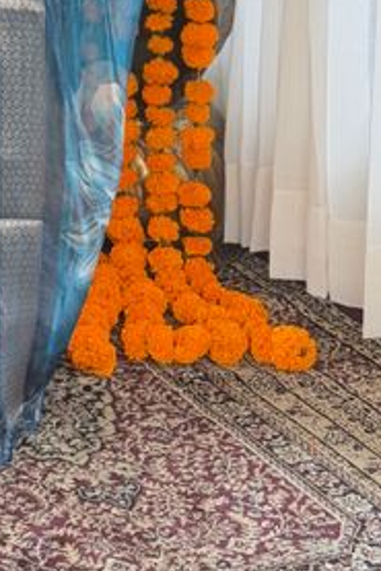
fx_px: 2283
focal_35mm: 144
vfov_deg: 13.7
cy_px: -175
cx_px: -95
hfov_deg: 9.4
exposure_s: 1/91
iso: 200
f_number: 1.78
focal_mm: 6.76
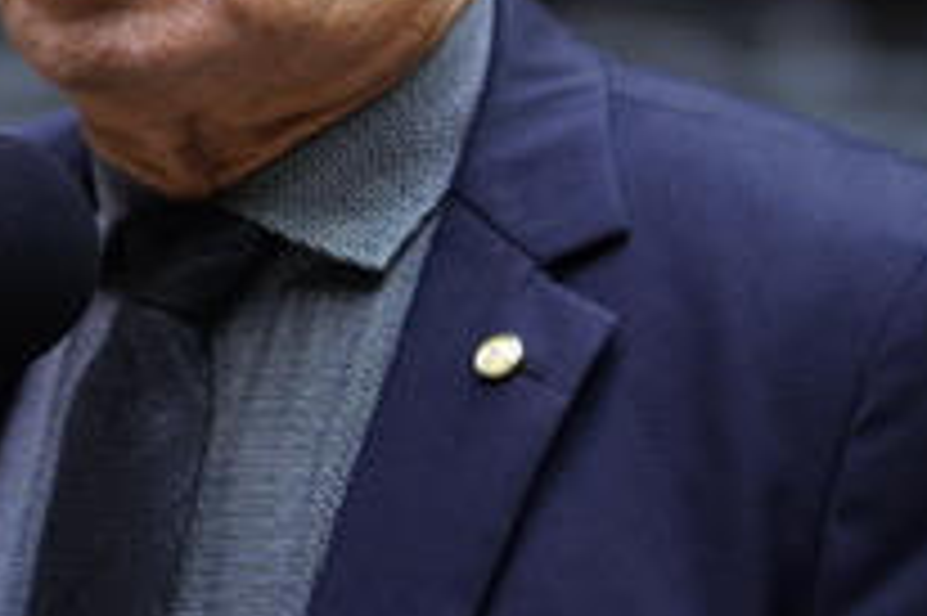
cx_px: 202
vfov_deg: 5.2
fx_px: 6792
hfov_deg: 7.8
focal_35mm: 264
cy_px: 29
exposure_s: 1/250
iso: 2000
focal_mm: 85
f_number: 1.8
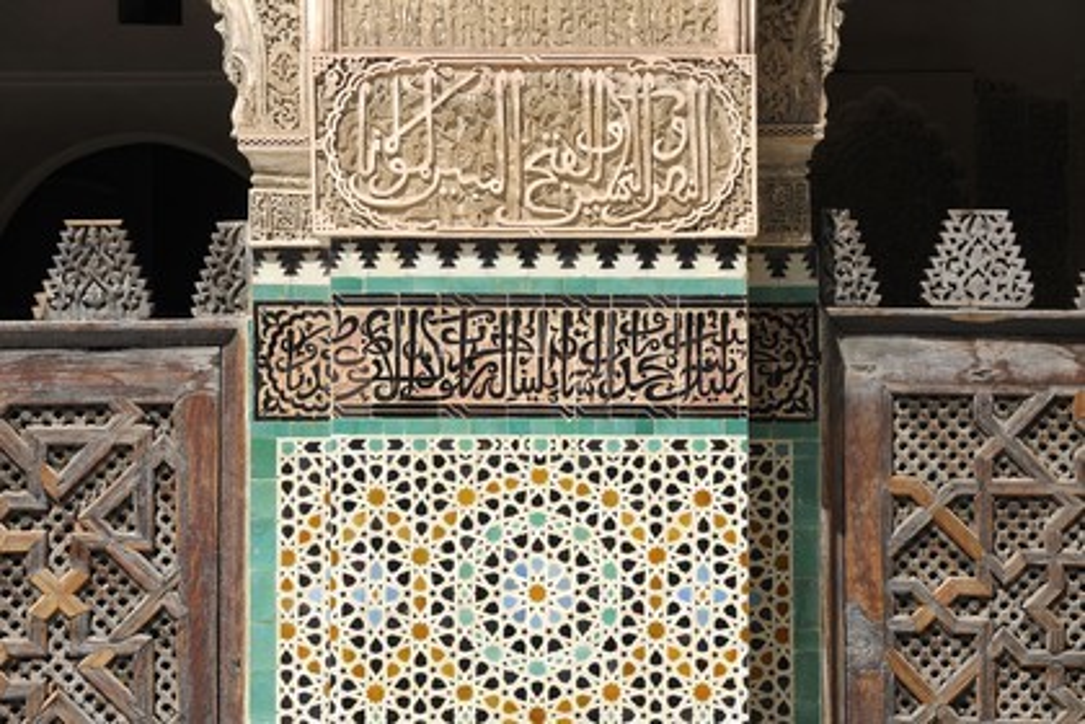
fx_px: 3918
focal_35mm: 130
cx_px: 542
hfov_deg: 15.8
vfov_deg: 10.5
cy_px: 362
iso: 200
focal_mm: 130
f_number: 9
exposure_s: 1/320
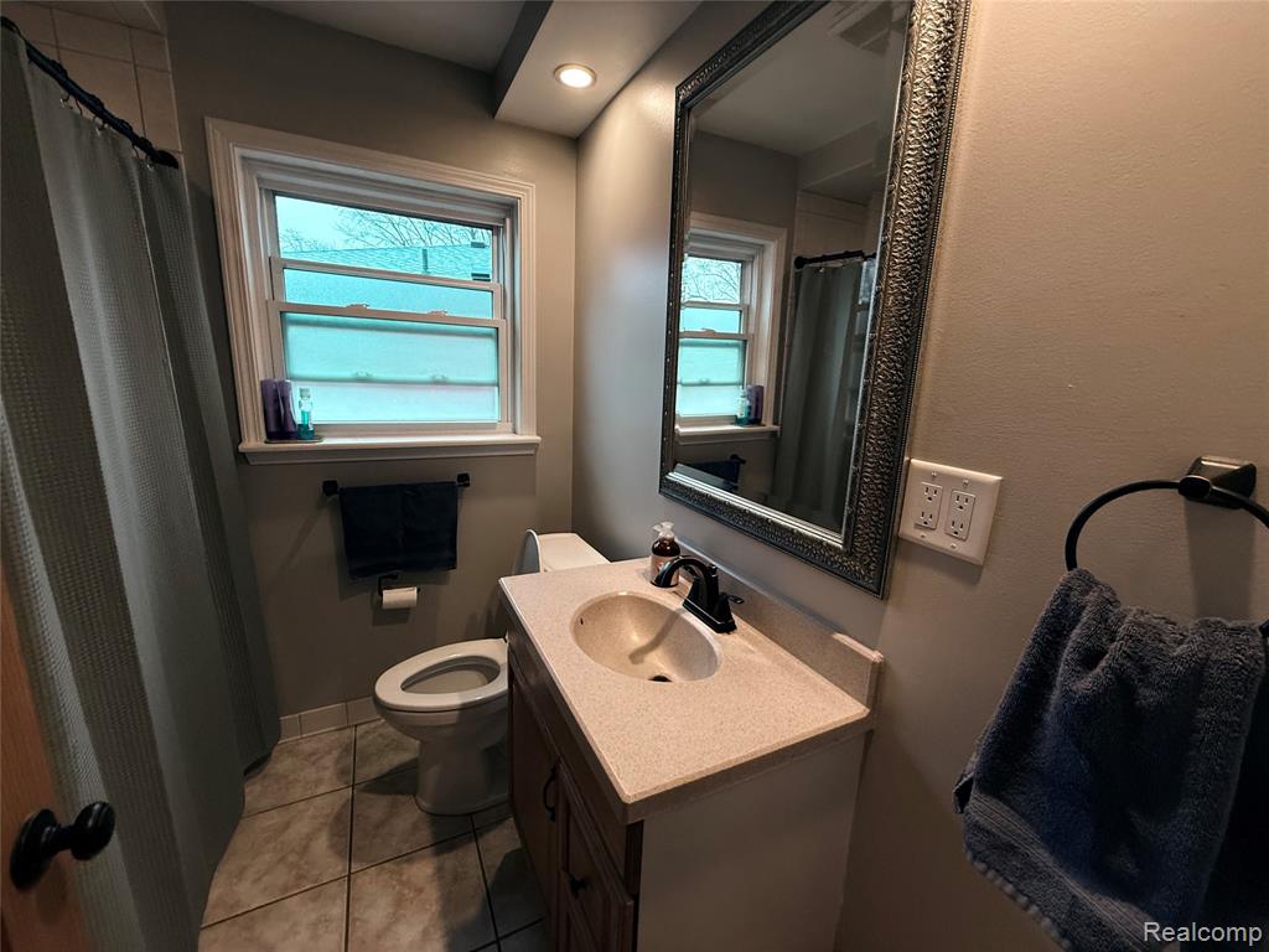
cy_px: 476
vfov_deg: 85.7
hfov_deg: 102.1
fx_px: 513
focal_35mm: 14
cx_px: 634
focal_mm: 2.22
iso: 320
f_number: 2.2
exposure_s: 1/120
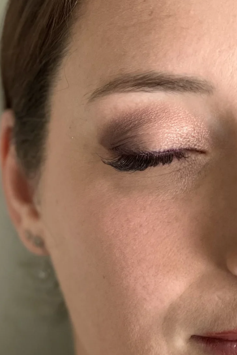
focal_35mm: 127
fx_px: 1254
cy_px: 280
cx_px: 188
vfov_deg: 16.0
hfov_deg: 10.8
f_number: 2
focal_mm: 6
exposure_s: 1/122
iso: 200
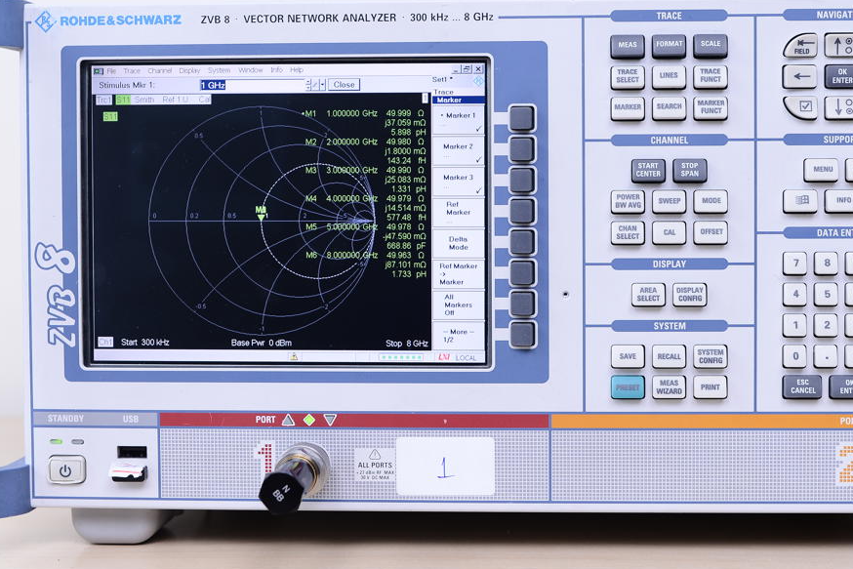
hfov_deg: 33.3
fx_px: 1422
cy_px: 235
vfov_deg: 22.6
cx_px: 503
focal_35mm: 60
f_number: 4
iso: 200
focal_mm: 35
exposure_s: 1/50
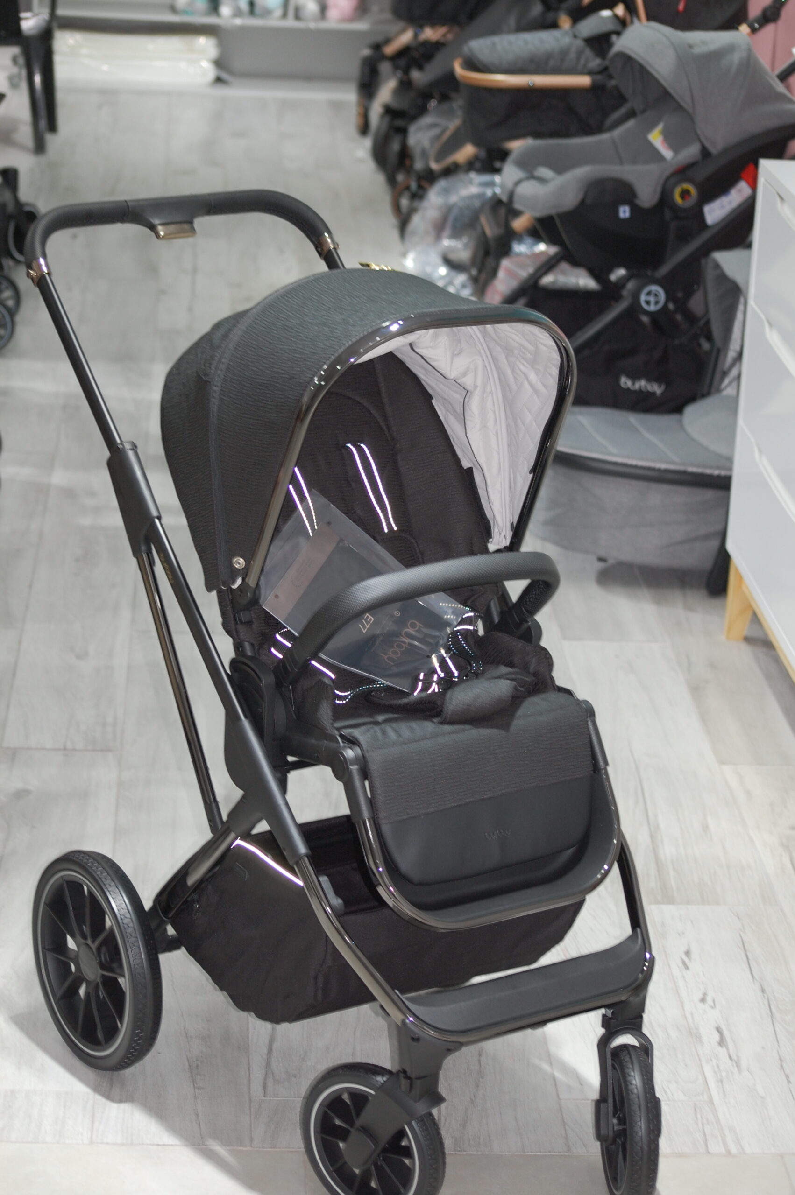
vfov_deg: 24.6
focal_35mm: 82
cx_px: 398
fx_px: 2738
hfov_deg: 16.5
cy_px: 598
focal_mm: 55
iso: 400
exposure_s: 1/60
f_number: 4
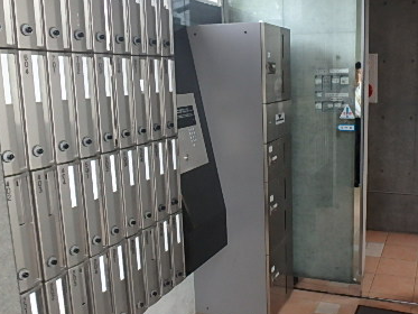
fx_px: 435
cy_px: 159
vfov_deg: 39.7
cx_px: 294
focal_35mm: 36
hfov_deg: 50.0
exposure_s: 1/30
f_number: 3.5
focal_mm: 3.7
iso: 400
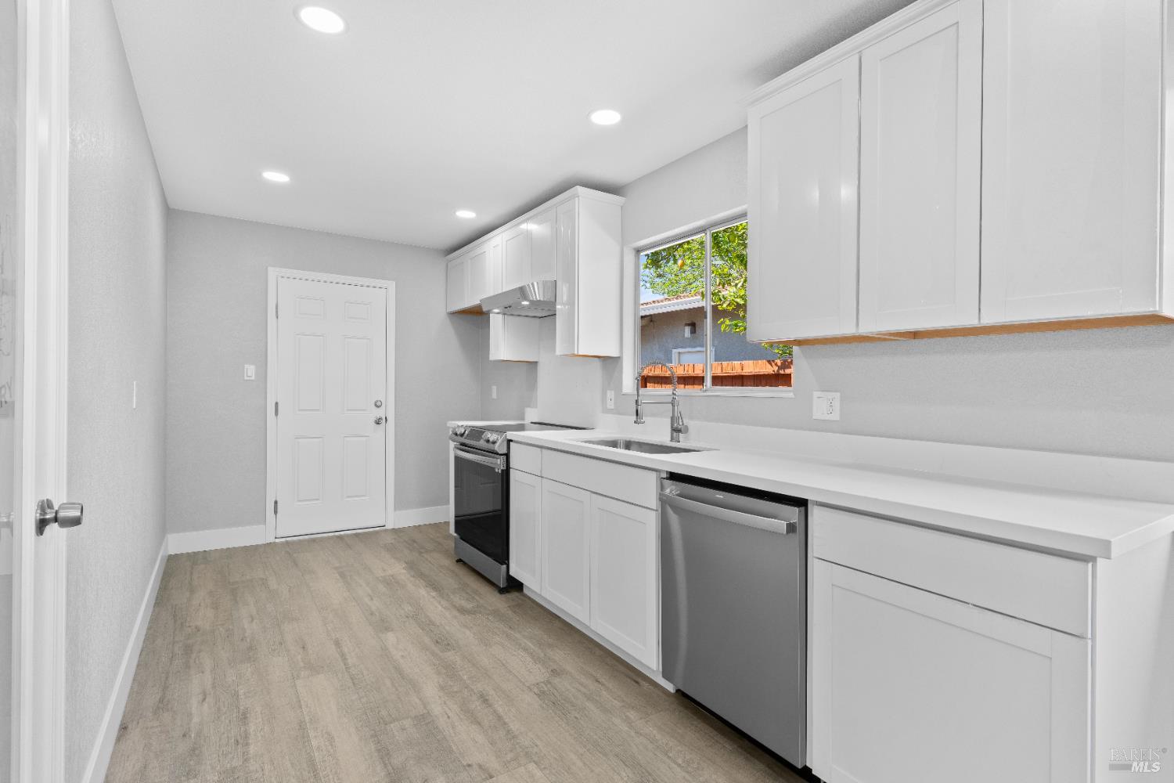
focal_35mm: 17
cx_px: 587
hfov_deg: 93.3
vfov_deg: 70.4
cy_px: 392
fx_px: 554
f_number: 9
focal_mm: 17
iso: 200
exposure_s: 1/15
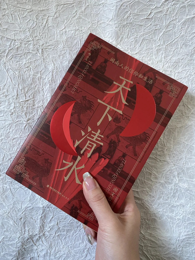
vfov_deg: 67.3
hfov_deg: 53.1
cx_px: 98
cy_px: 130
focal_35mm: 26
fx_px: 195
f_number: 1.8
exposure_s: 1/60
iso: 400
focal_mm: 4.25
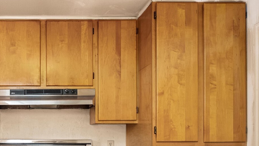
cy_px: 143
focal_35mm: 33
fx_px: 227
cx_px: 38
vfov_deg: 33.0
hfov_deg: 53.8
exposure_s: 1/6
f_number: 7.1
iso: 1000
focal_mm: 17
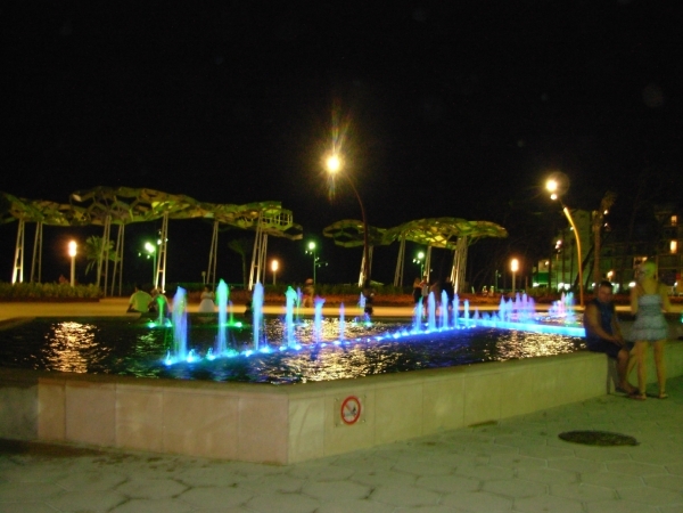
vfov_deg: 37.7
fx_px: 750
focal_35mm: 38
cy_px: 256
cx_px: 342
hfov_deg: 49.0
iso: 200
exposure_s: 1/4
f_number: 2.9
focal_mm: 6.3
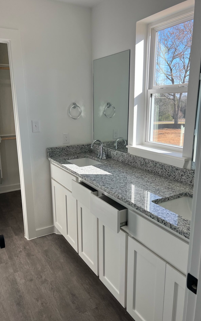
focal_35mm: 28
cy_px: 161
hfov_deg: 44.5
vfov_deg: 66.5
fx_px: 245
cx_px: 97
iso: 50
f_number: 1.5
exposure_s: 1/367
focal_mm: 5.7
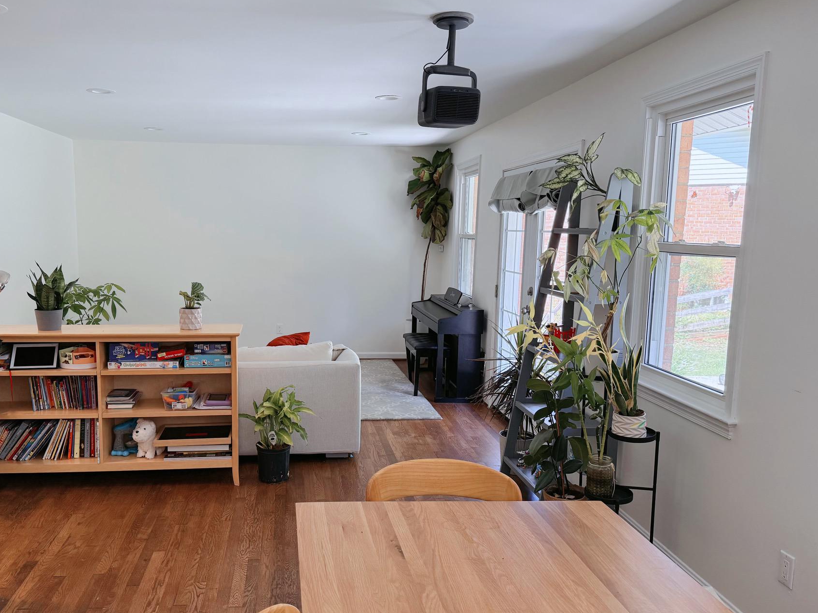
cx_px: 333
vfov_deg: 48.2
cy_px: 317
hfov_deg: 61.2
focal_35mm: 29
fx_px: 685
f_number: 1.78
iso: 200
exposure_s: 1/151
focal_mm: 6.76
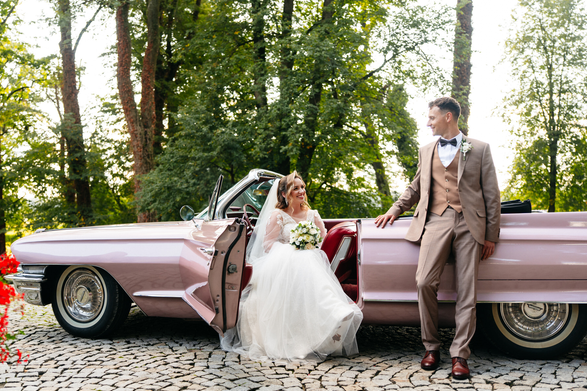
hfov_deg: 58.6
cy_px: 194
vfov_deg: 41.1
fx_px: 522
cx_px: 264
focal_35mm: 32
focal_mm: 28
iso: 250
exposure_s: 1/500
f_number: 2
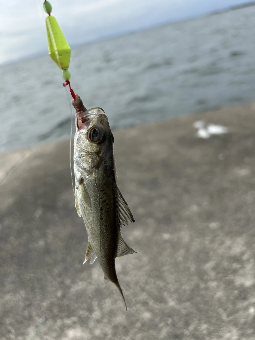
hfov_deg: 53.1
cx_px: 128
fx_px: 255
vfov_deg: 67.3
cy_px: 170
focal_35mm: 26
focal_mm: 5.7
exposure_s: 1/1575
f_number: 1.5
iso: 50
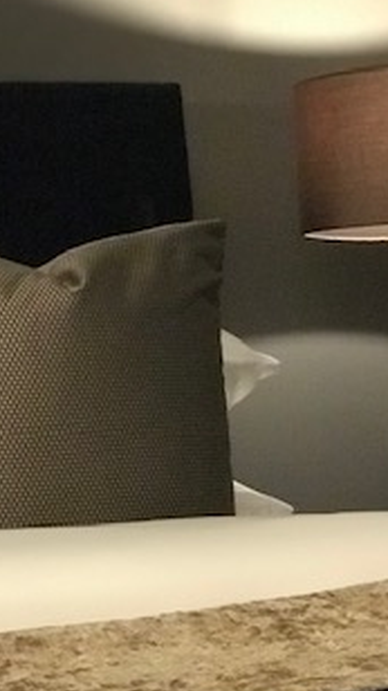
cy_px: 431
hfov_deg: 9.4
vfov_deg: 16.6
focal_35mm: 129
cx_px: 307
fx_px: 2362
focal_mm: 6.6
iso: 1250
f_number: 2.8
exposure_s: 1/50
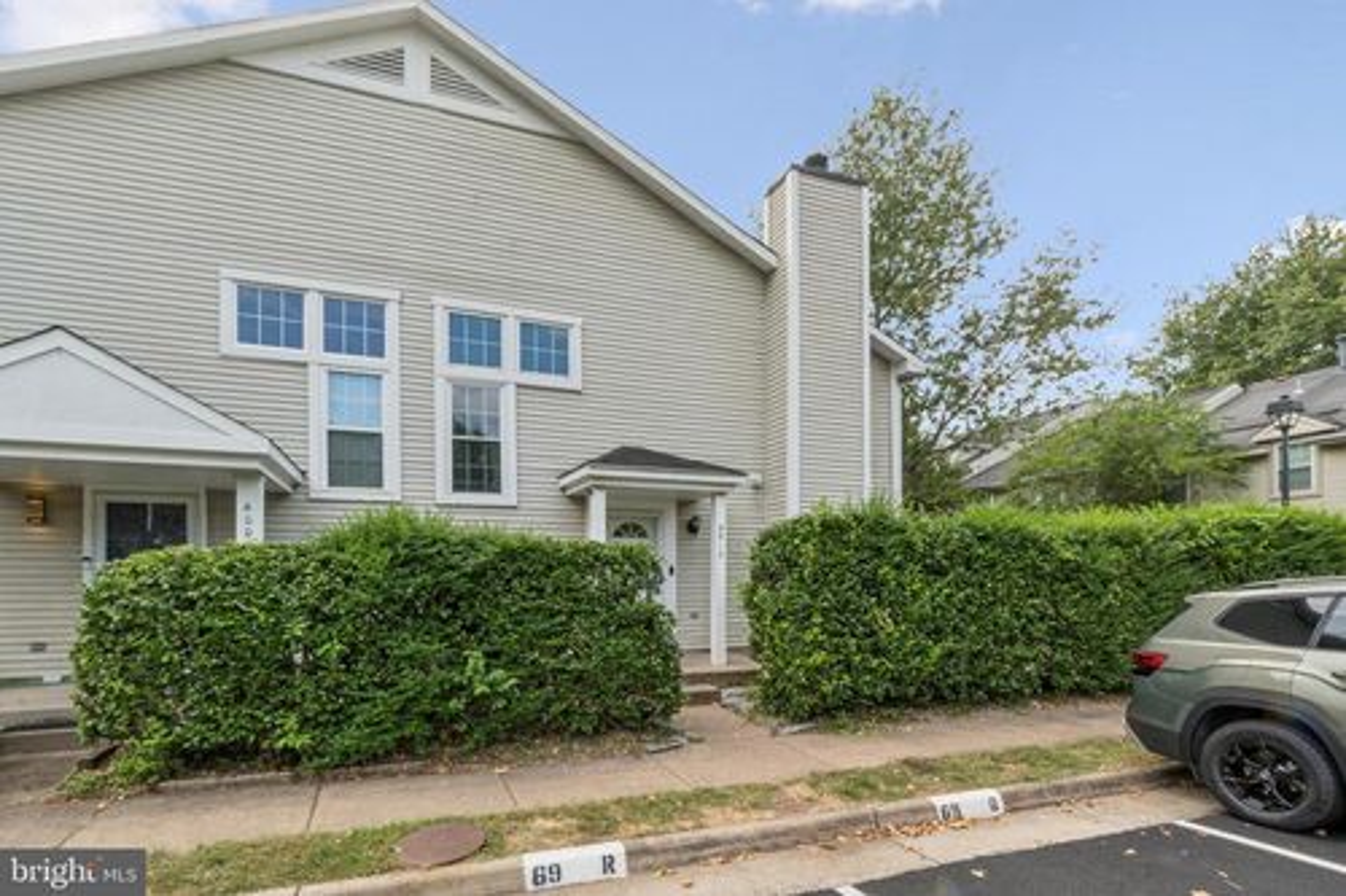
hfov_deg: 100.4
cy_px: 448
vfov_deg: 77.3
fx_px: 561
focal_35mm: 15
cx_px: 673
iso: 200
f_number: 22
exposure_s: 1/30
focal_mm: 10
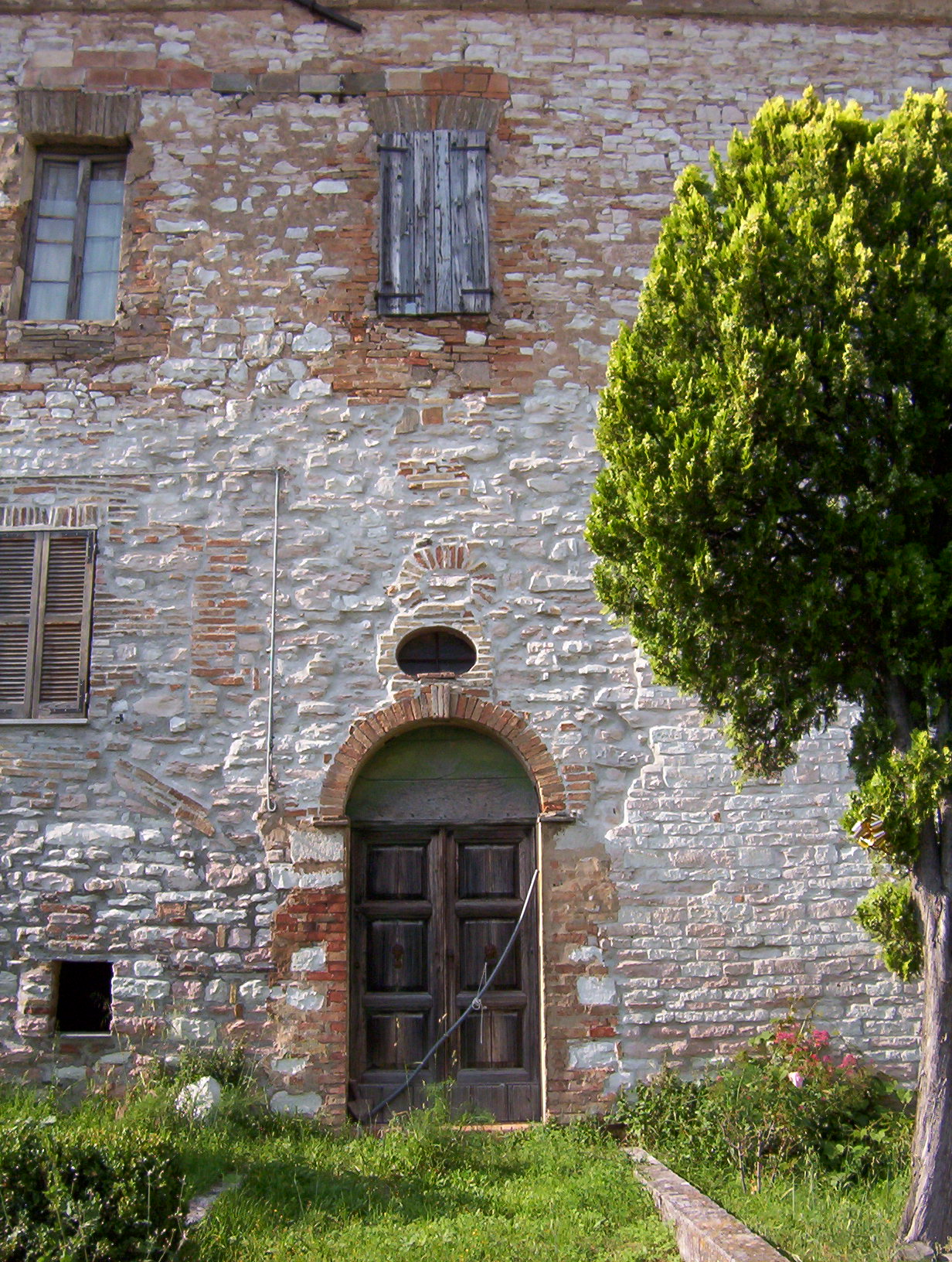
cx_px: 476
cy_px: 631
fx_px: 1315
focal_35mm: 36
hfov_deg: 39.8
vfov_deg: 51.2
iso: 100
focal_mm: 5.54
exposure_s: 1/396
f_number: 5.24
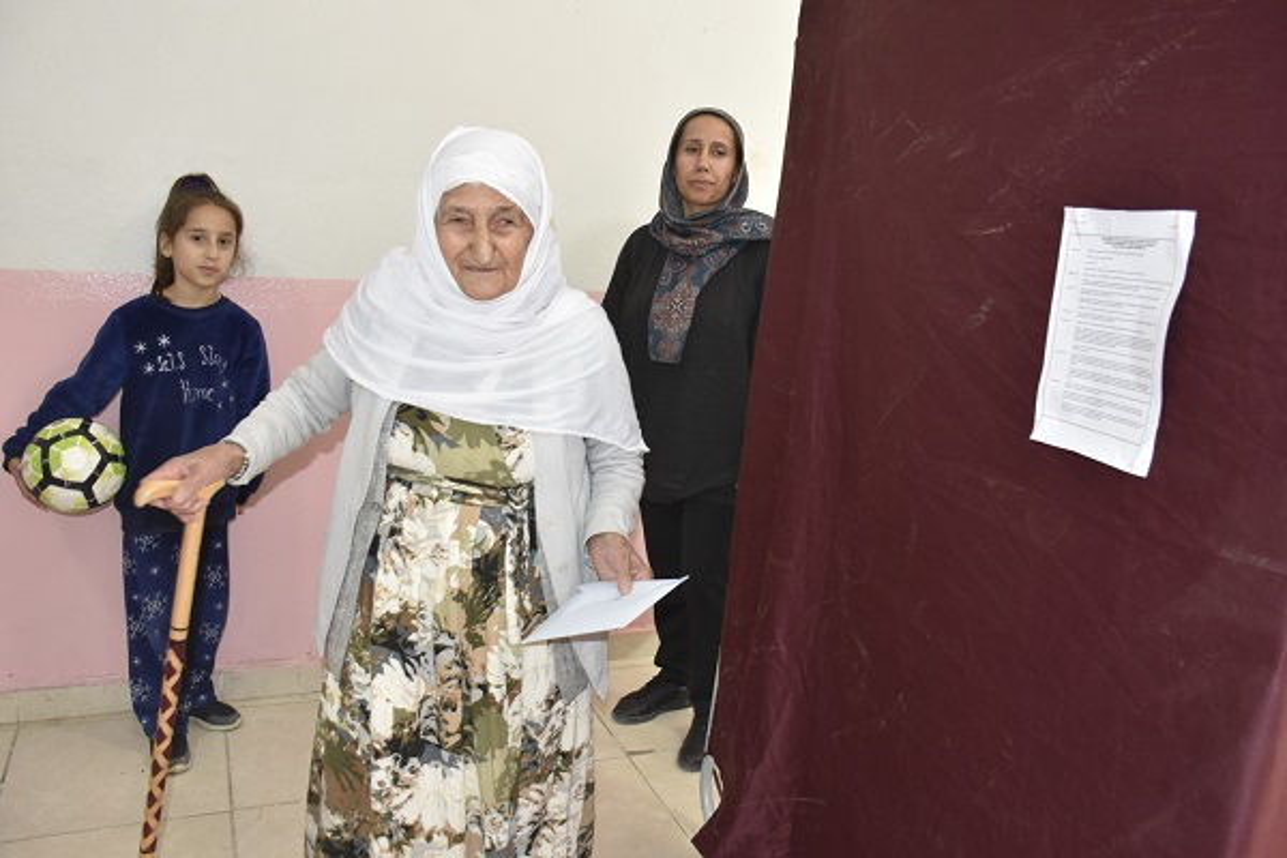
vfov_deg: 43.6
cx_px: 644
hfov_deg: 61.9
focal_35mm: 30
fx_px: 1072
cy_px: 429
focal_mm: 20
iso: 1000
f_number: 5
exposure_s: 1/60
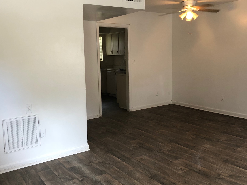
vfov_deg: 40.7
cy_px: 84
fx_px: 250
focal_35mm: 35
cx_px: 137
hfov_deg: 52.5
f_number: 1.8
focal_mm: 4
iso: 50
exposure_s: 1/15
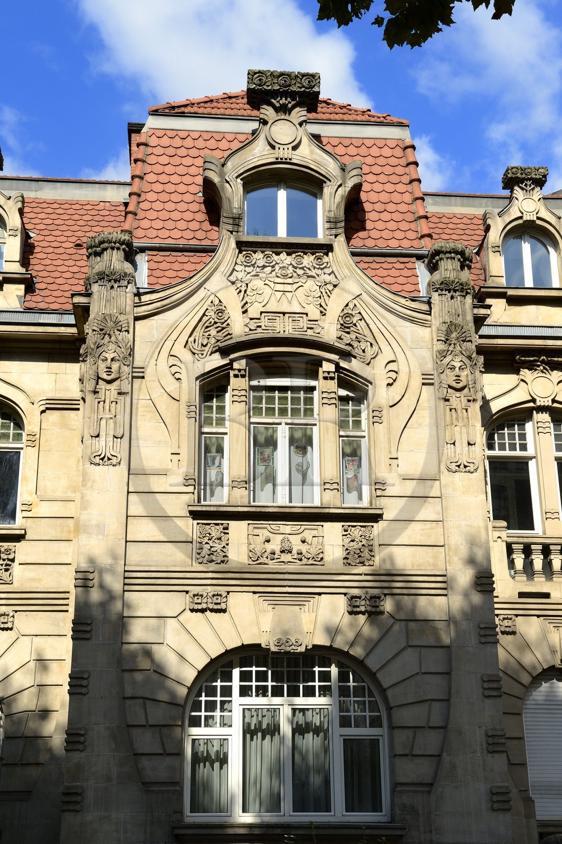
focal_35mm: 50
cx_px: 281
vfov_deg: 39.6
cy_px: 422
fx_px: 1172
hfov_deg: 27.0
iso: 200
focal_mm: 50
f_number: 11
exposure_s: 1/250
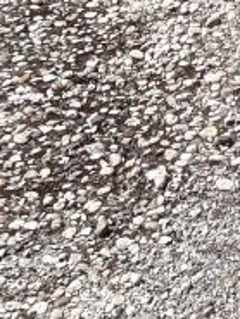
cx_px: 808
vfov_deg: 9.9
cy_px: -400
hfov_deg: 7.1
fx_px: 1662
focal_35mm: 180
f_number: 1.7
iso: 40
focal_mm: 3.92
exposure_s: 1/1608
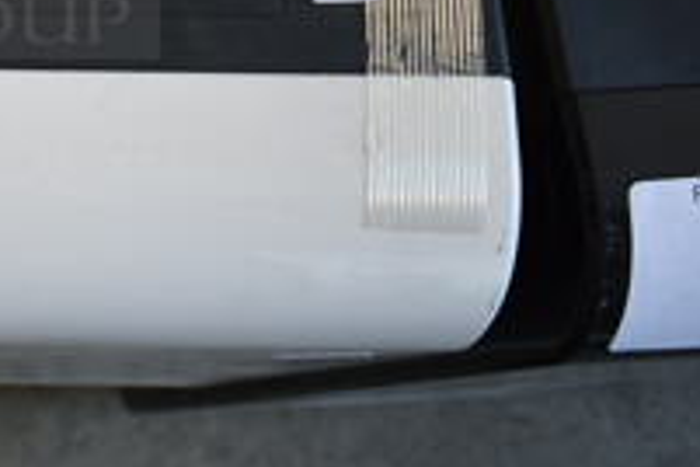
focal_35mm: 82
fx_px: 1594
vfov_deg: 15.9
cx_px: -226
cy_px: -125
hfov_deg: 22.1
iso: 140
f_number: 3.5
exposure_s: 1/30
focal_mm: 18
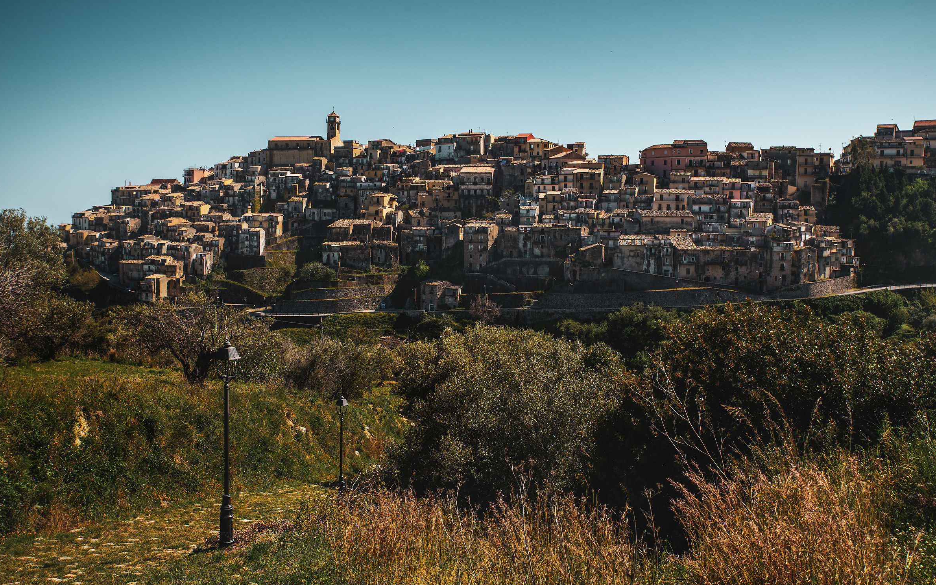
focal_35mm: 36
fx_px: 918
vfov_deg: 35.3
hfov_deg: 54.0
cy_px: 293
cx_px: 467
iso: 200
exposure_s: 1/160
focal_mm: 35
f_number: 11
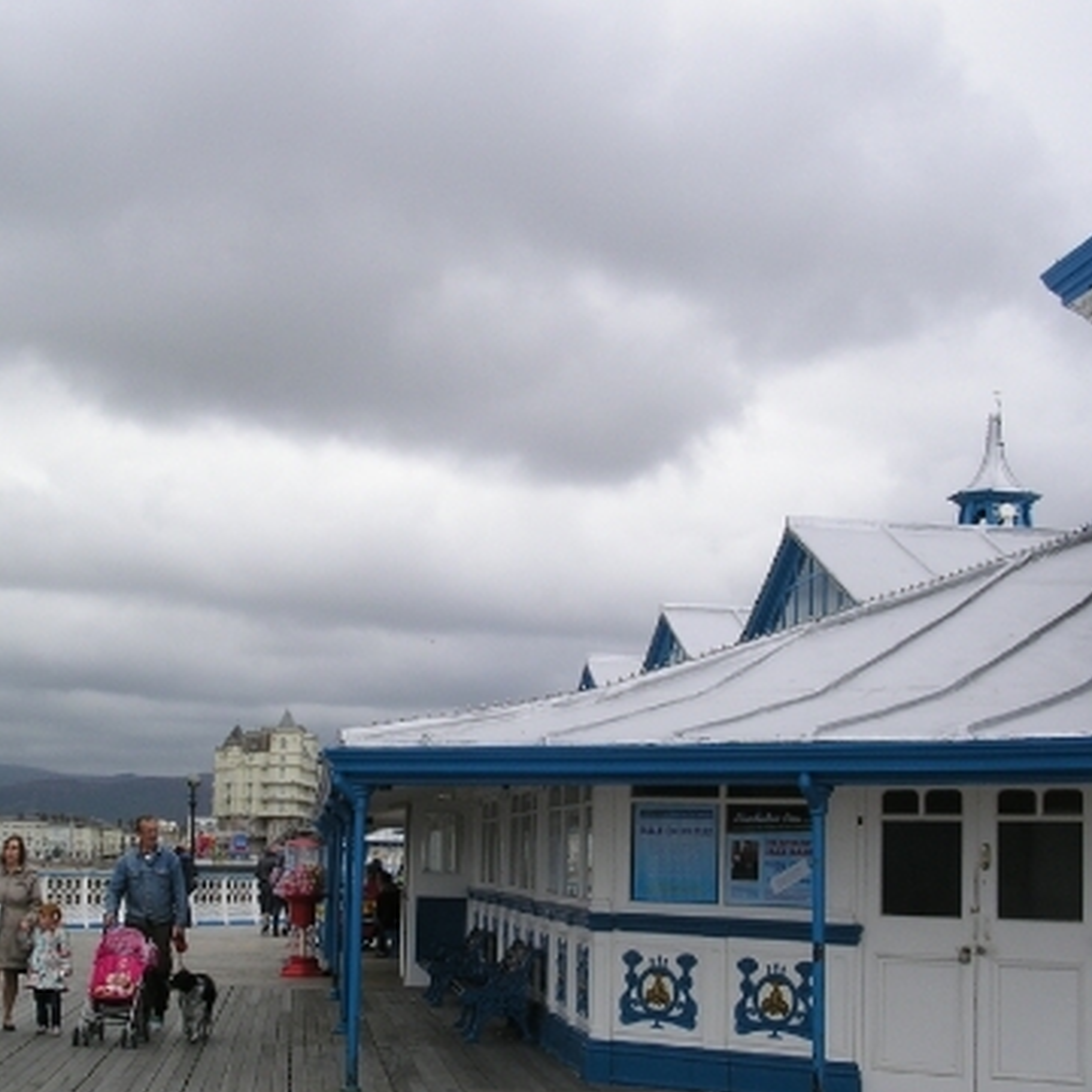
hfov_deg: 30.5
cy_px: 642
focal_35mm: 56
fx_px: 1999
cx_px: 482
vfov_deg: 30.5
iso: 100
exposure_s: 1/350
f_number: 5.6
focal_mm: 7.8
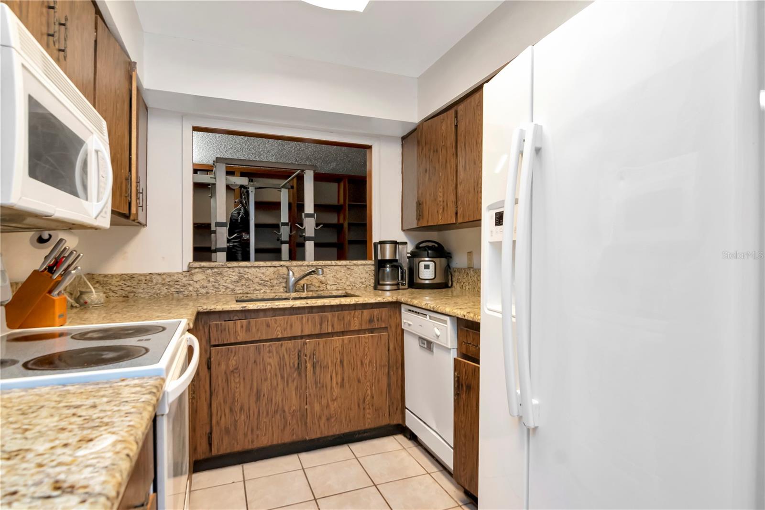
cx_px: 382
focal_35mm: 20
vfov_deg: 63.2
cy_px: 255
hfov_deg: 85.4
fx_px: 414
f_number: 7.1
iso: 800
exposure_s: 1/30
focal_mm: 13
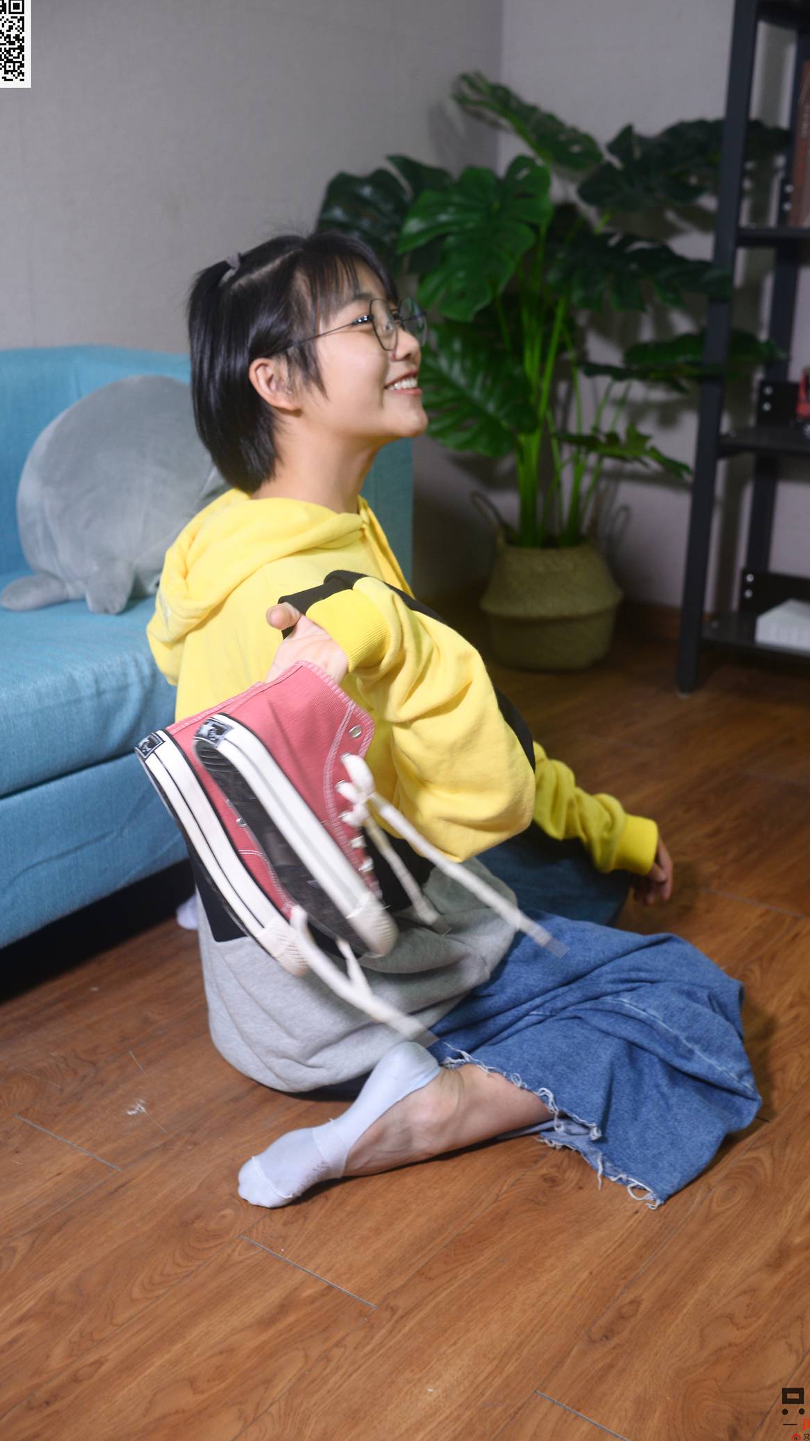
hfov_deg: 32.0
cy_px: 718
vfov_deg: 54.0
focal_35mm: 37
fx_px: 1413
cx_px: 419
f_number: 5
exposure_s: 1/125
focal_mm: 35
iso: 800
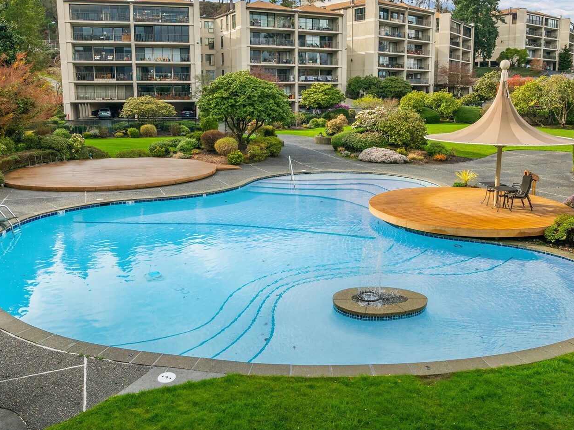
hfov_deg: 58.4
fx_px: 514
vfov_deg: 45.3
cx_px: 302
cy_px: 187
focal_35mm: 31
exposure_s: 1/2500
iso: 160
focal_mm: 12.29
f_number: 2.8
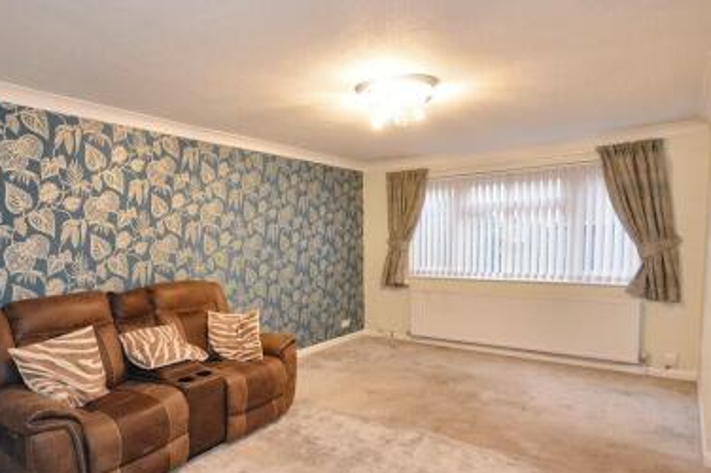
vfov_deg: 64.2
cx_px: 276
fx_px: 375
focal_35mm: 19
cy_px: 270
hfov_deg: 85.6
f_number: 4
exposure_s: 1/60
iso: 3200
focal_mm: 10
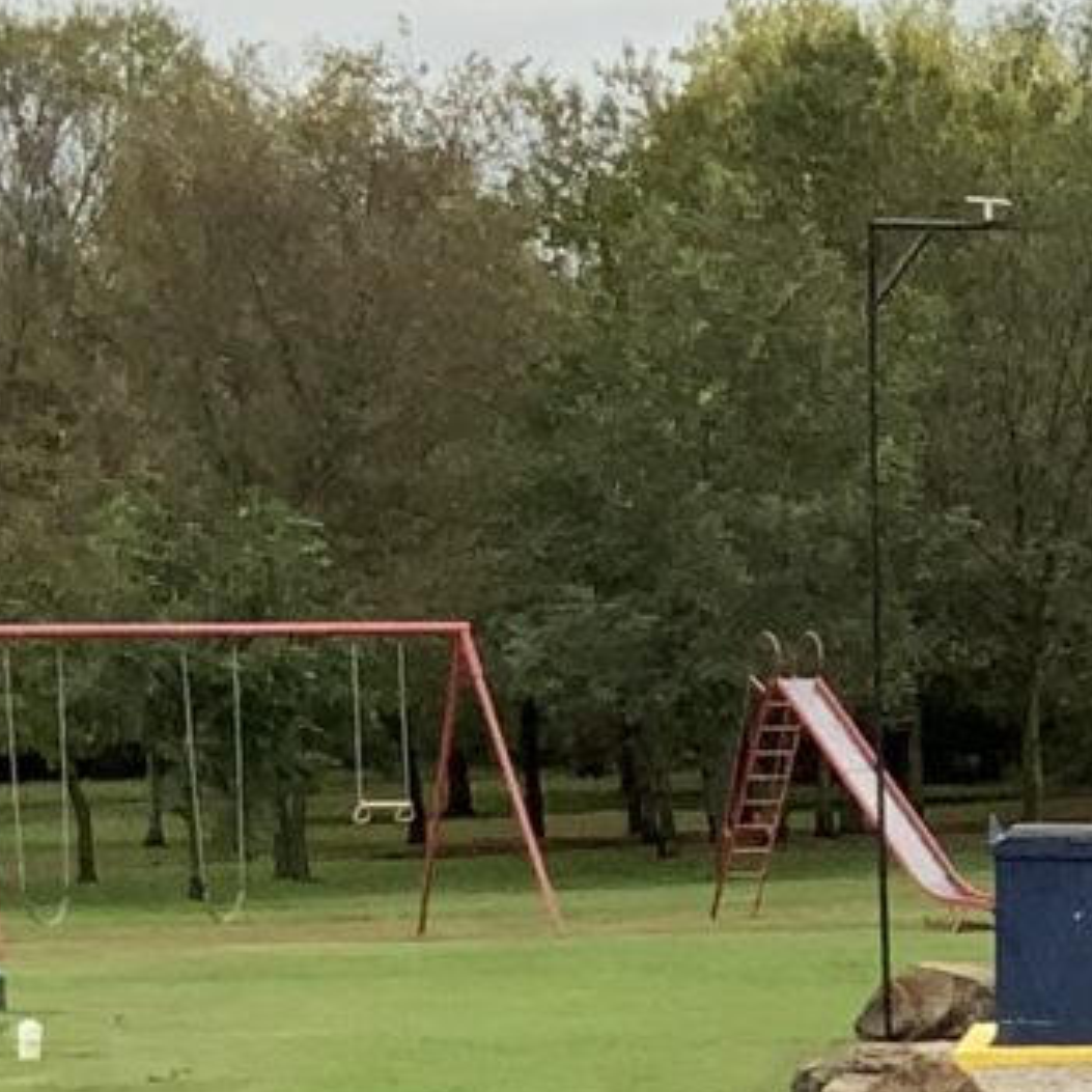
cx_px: 2414
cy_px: 1260
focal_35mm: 187
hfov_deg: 8.7
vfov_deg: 9.2
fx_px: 6674
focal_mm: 3
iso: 16
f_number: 1.8
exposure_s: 1/216
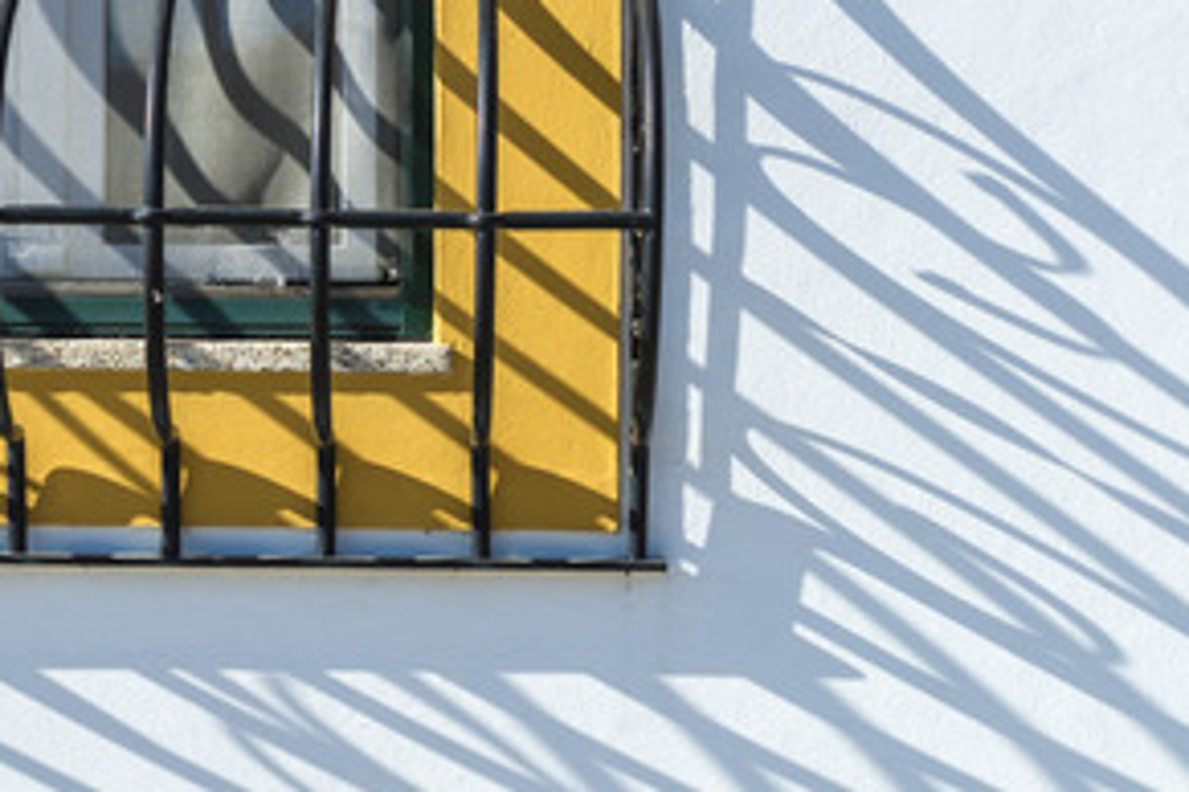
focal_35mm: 102
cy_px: 41
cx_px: 347
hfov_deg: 19.9
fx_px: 3369
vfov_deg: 13.3
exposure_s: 1/80
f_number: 14
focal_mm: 38
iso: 100
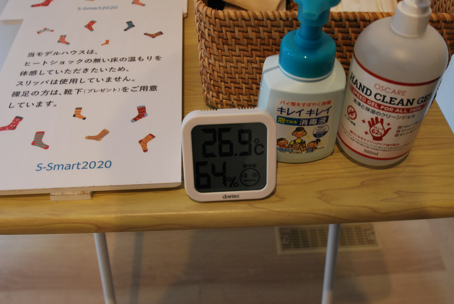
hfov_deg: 53.1
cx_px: 227
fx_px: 455
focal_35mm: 36
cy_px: 152
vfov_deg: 37.0
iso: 560
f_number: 4.5
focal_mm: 24
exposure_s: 1/30
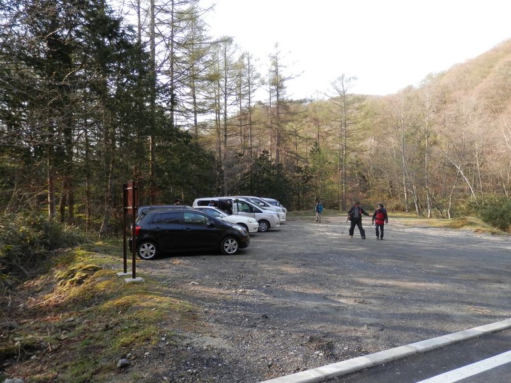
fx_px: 369
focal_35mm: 25
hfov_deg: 69.4
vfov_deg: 54.9
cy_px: 192
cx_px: 256
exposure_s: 1/160
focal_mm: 4.5
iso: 80
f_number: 3
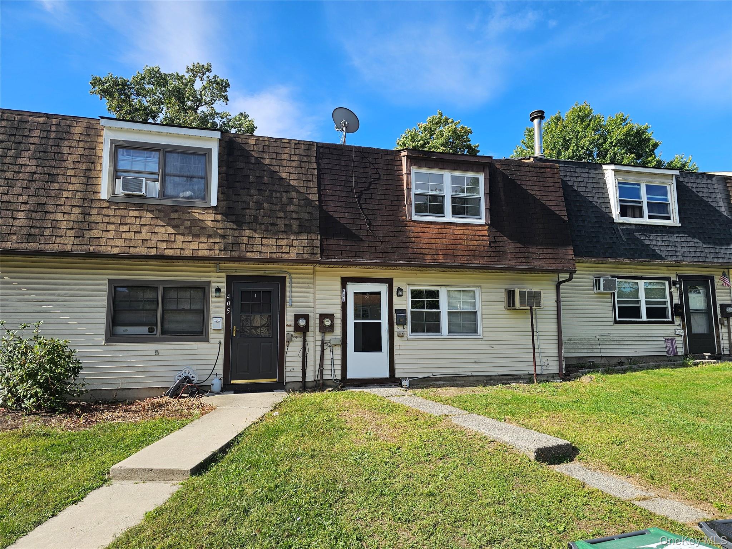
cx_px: 366
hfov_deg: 73.9
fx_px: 486
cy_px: 274
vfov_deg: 58.9
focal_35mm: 23
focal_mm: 6.3
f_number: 1.7
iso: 10
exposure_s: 1/487
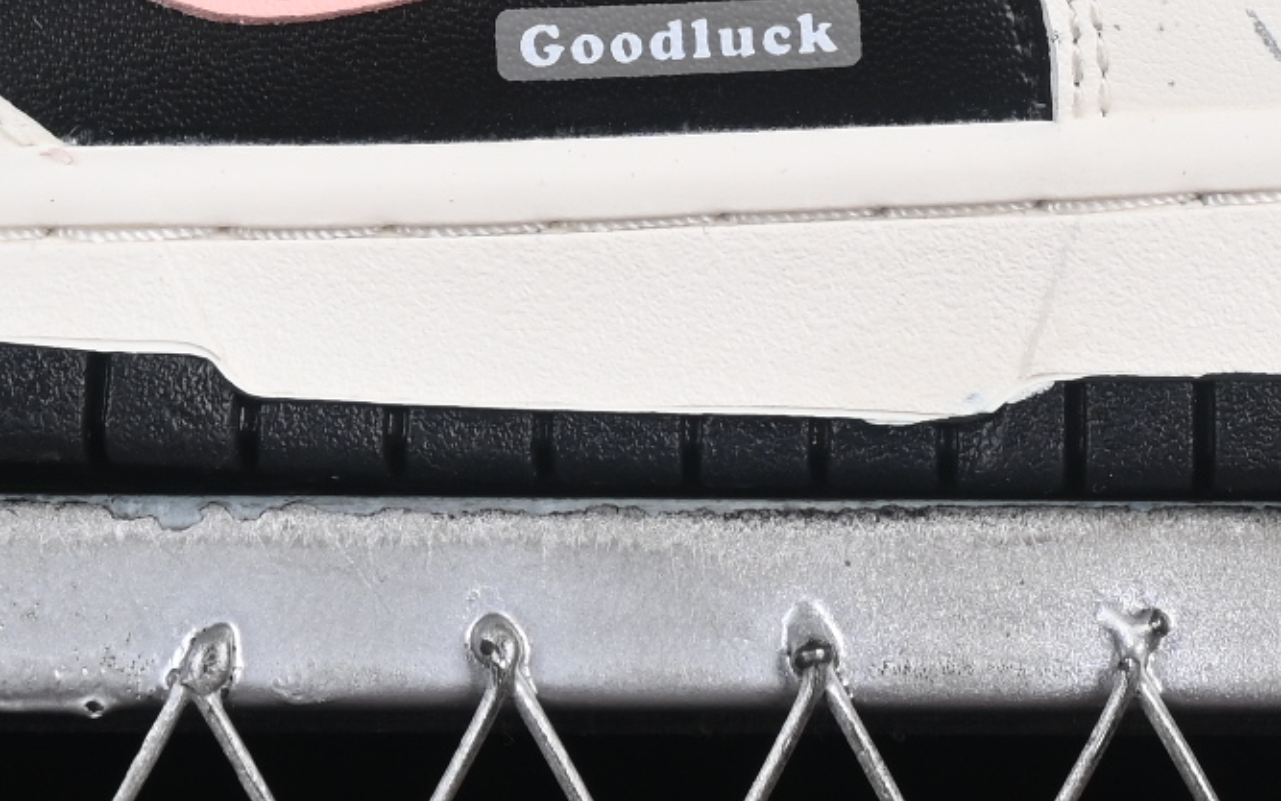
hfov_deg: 6.6
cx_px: 194
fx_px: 11138
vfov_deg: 4.1
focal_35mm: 319
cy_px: -580
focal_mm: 50
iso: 160
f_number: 8
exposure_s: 1/80
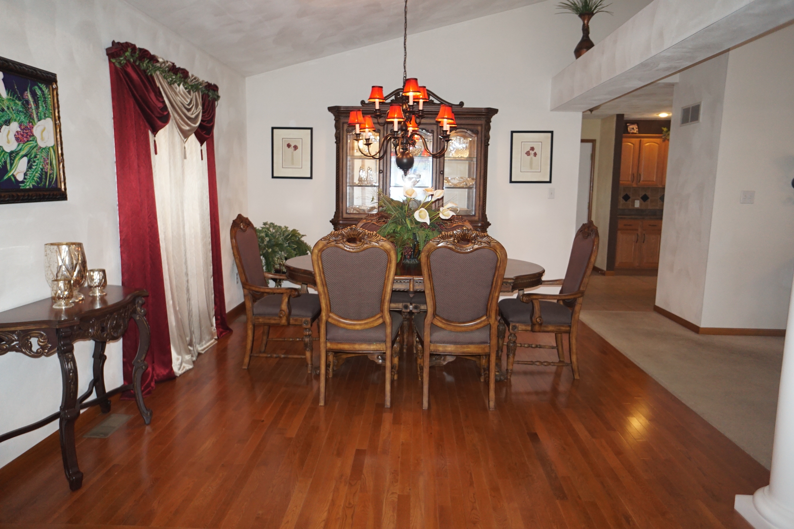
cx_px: 397
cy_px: 264
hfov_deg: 73.7
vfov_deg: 53.1
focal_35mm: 24
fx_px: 529
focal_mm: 16
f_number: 2.8
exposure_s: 1/160
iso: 800
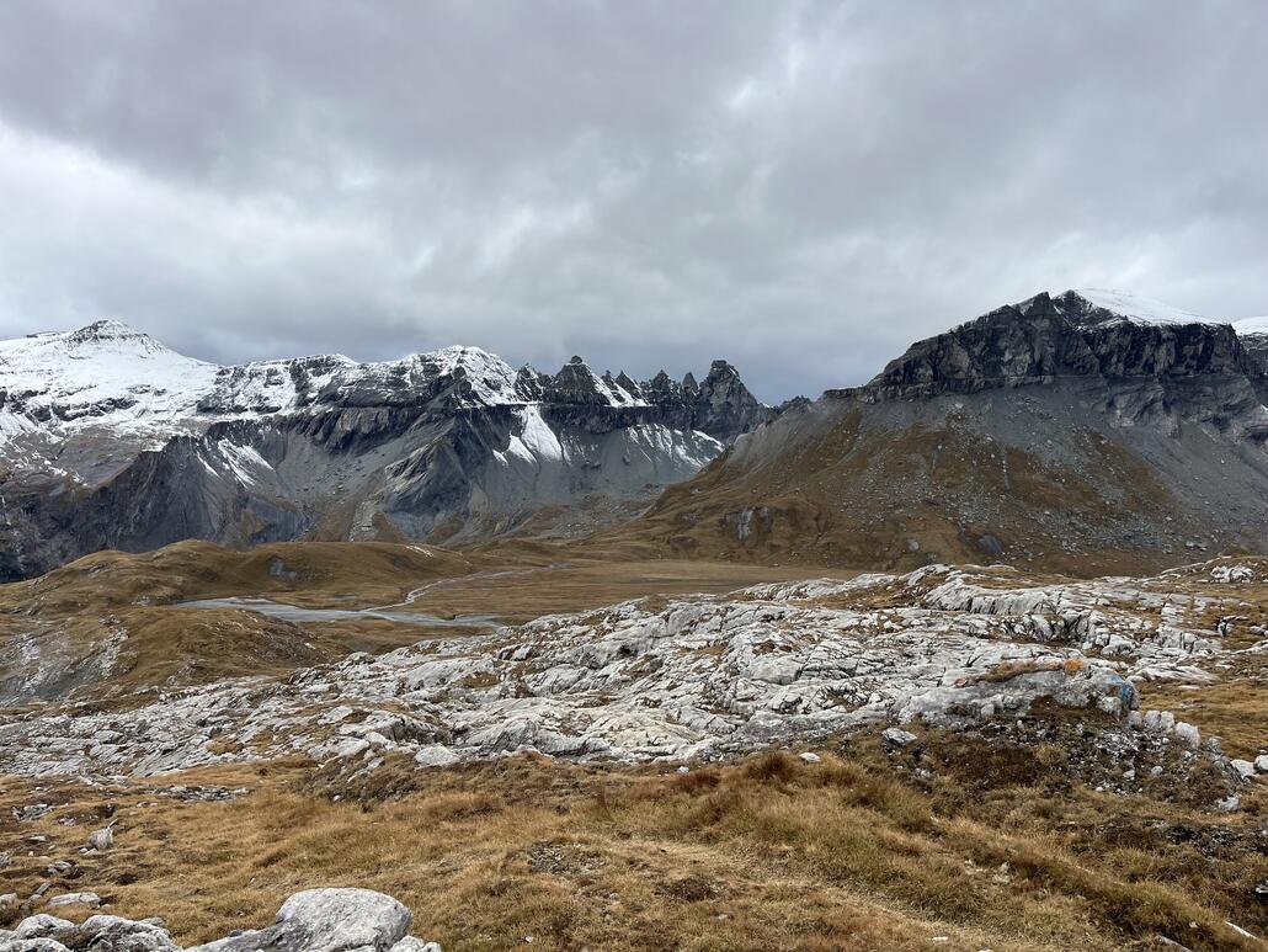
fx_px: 953
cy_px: 476
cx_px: 634
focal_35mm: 26
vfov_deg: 53.1
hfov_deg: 67.3
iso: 50
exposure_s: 1/1672
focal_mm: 5.1
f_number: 1.6
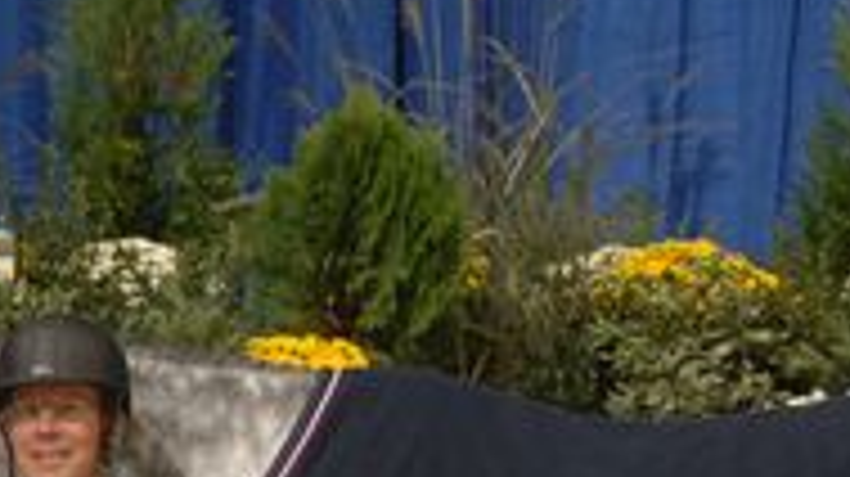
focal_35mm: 266
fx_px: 5991
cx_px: -342
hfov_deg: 8.0
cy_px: 668
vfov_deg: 4.5
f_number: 4.5
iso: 320
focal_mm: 50
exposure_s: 1/160
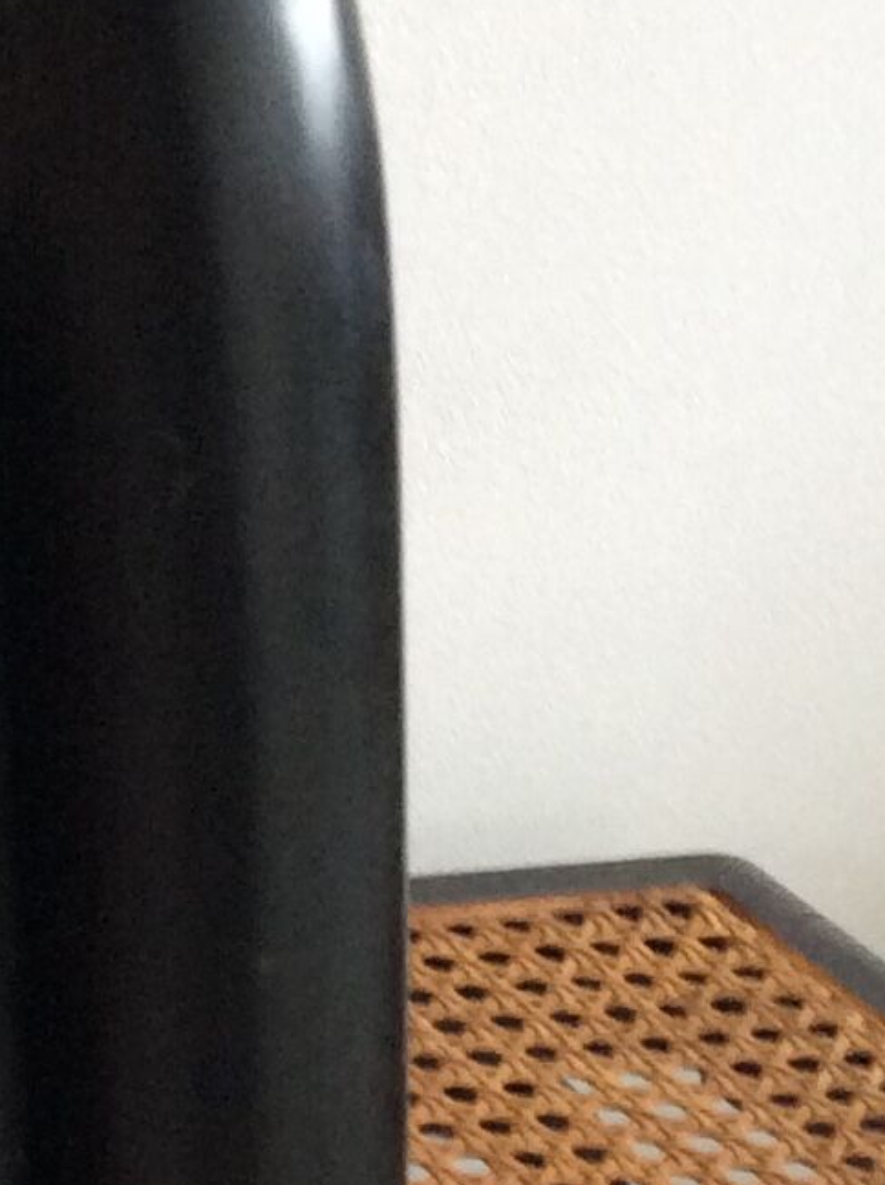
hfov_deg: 10.8
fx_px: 4375
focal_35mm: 128
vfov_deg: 15.2
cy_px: 1094
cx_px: -748
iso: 80
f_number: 2.4
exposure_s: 1/25
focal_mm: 3.3
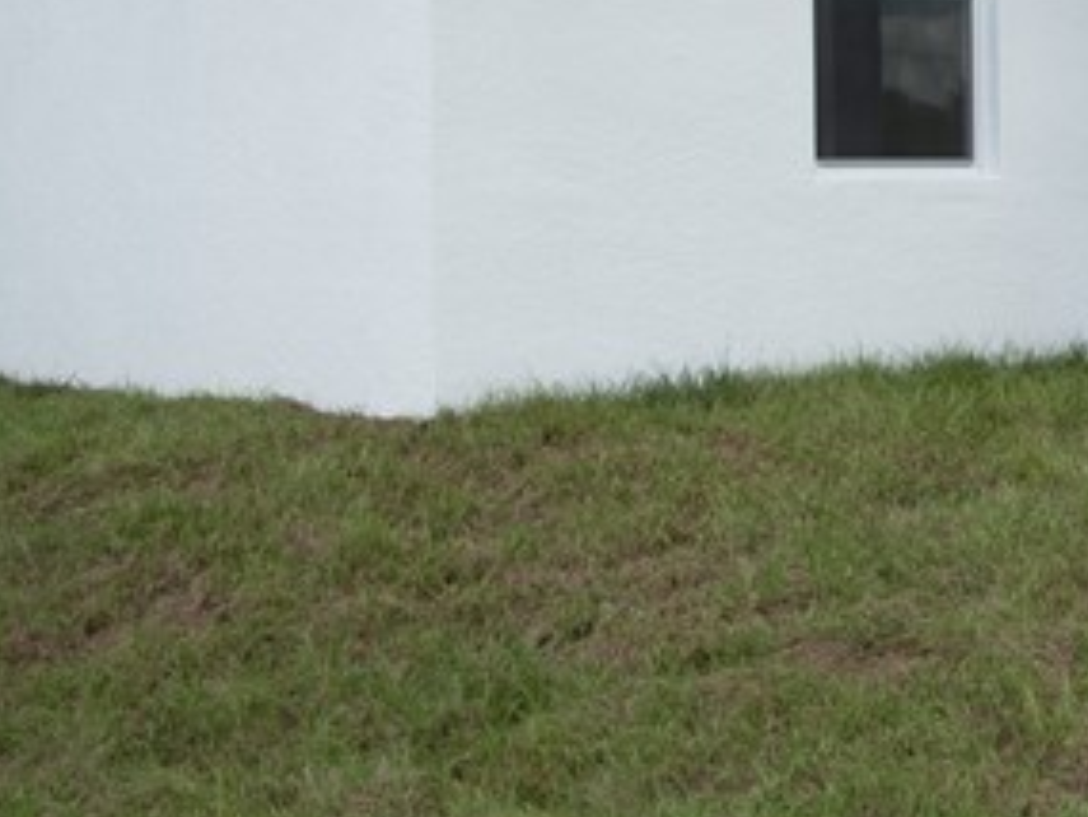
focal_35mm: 110
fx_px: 3459
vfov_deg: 13.4
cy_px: 134
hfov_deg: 16.4
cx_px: 1607
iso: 160
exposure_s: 1/1250
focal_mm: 20
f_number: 3.5
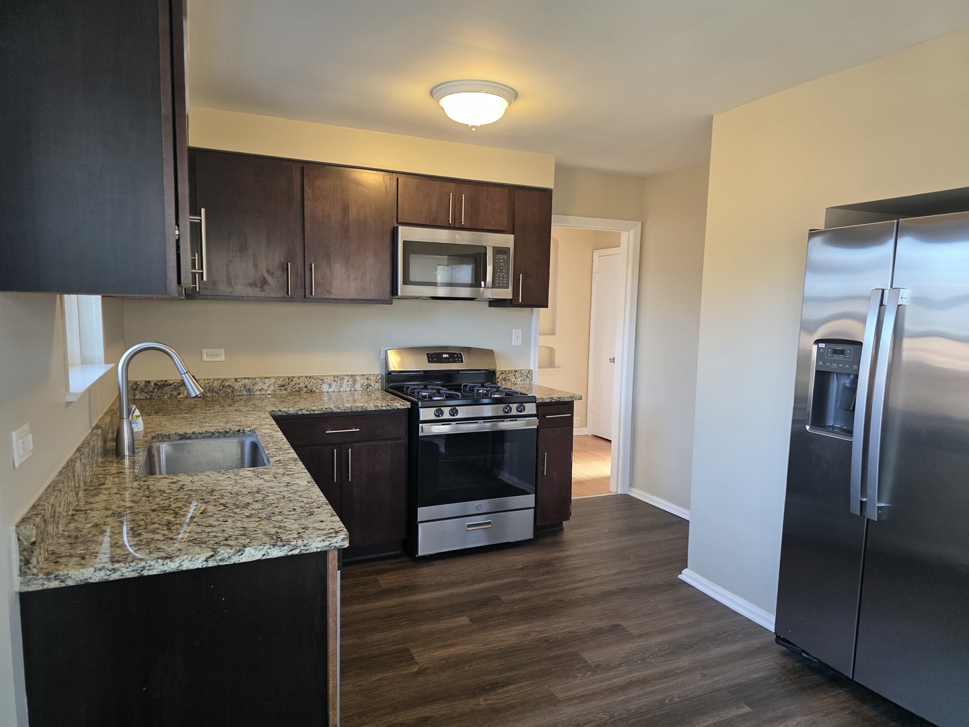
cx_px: 484
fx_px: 644
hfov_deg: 73.9
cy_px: 364
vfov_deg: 58.9
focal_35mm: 23
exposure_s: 1/120
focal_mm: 6.3
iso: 160
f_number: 1.7
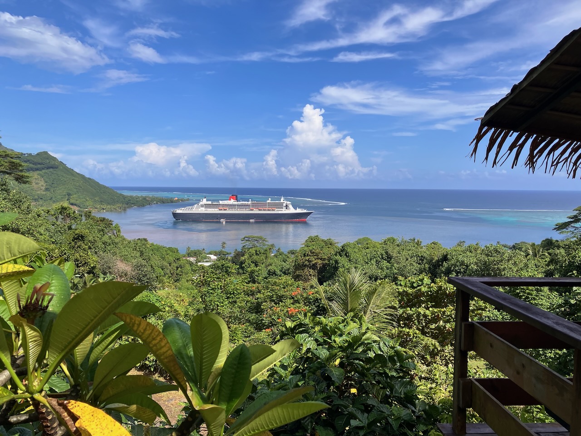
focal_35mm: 28
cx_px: 290
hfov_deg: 63.4
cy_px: 218
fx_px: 470
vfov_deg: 49.7
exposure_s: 1/2404
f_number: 1.8
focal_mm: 3.99
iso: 32
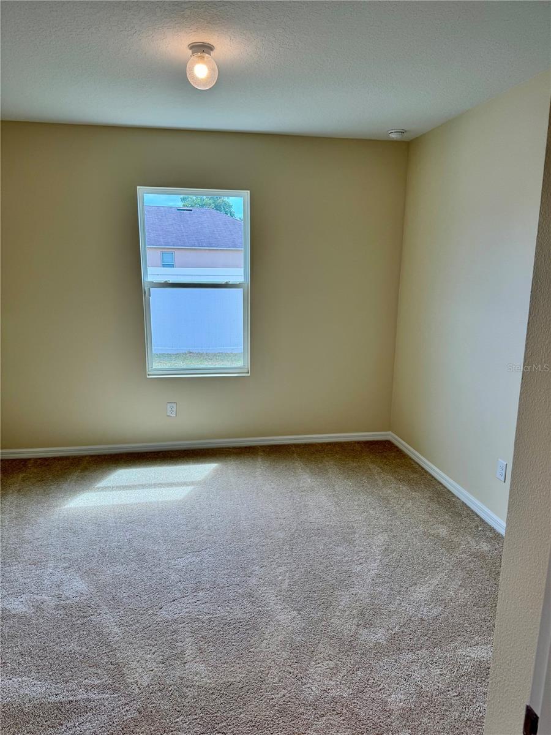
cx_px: 276
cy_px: 368
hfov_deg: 56.8
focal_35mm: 24
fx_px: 509
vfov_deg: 71.6
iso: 80
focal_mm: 6.76
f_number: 1.78
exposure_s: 1/325
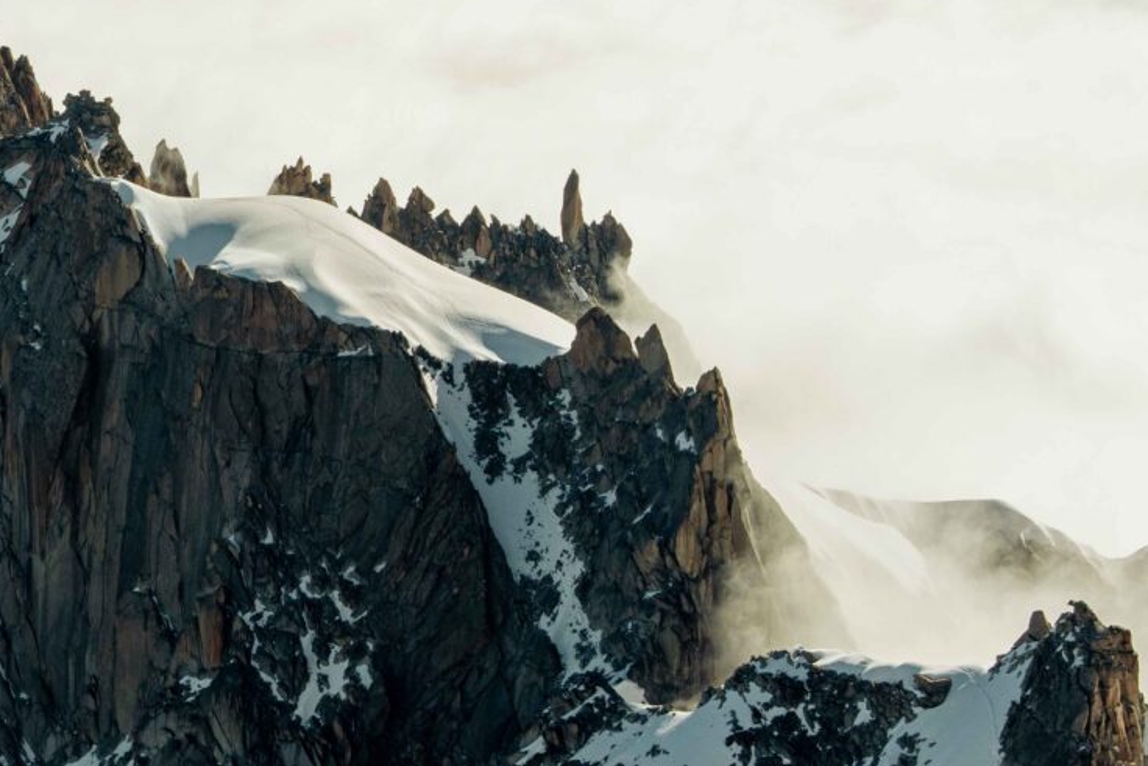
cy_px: 261
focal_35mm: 174
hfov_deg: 11.4
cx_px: -485
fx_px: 5549
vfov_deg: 7.9
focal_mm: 50
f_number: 10
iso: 100
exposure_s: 1/400
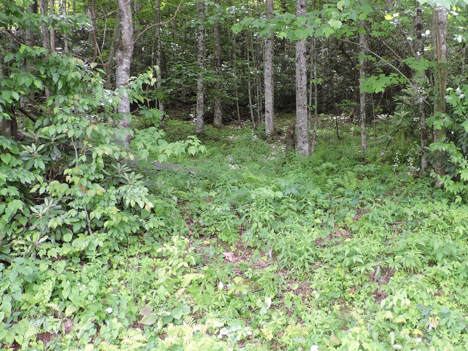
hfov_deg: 51.1
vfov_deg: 40.6
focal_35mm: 35
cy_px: 206
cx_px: 332
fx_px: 473
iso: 100
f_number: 3
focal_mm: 4.3
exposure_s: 1/40
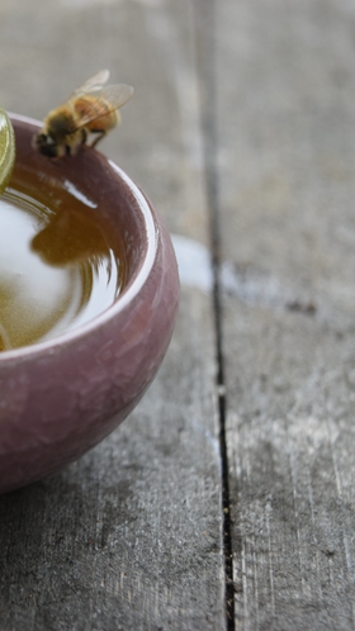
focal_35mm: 90
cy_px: 316
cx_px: -49
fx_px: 1507
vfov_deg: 23.7
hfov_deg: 13.1
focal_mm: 38
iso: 400
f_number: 5.6
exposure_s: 1/125
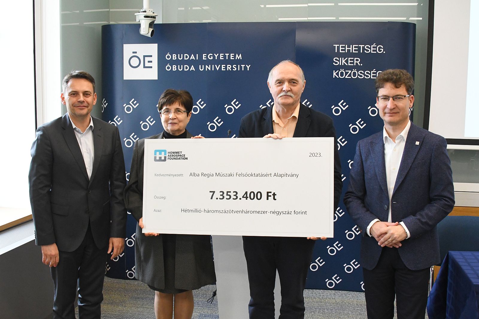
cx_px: 240
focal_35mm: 42
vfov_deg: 31.9
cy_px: 160
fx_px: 559
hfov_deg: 46.4
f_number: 8
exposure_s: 1/250
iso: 5000
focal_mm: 28
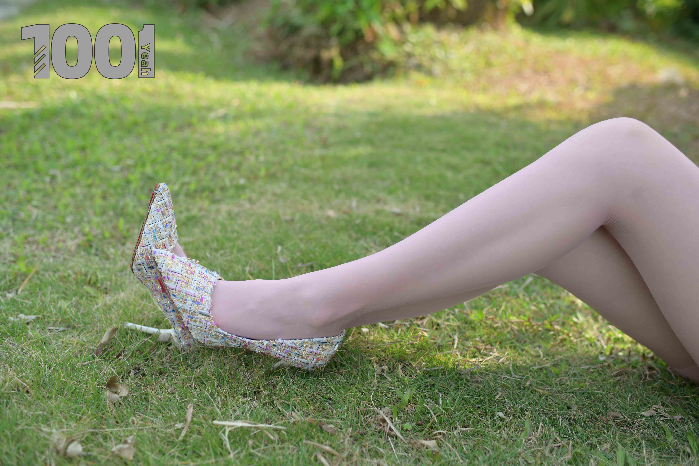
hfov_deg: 54.4
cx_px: 350
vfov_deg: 37.9
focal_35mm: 35
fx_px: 680
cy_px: 233
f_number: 2.5
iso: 100
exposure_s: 1/640
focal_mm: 35
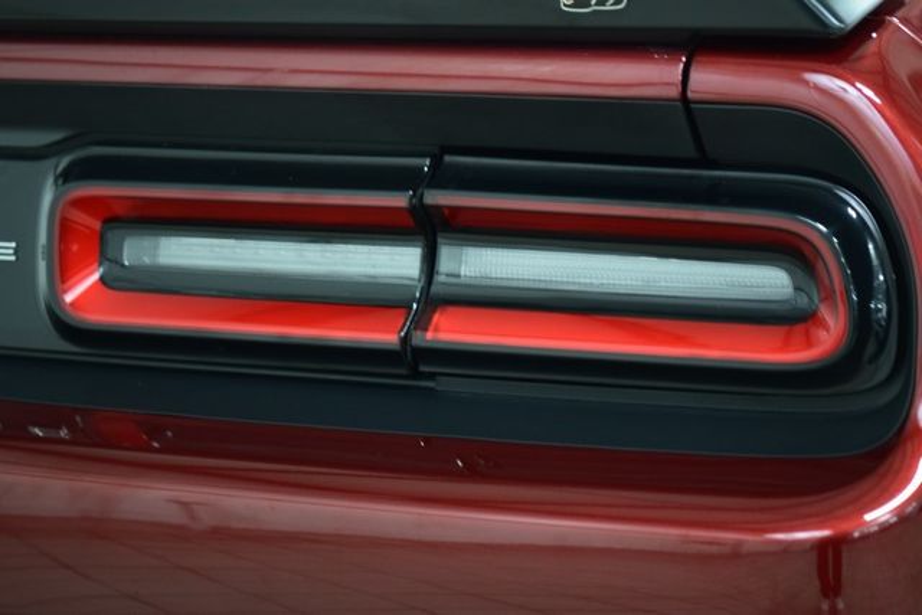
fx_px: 2152
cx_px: 461
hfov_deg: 24.2
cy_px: 308
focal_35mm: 84
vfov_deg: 16.3
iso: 1600
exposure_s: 1/50
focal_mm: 56
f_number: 2.8
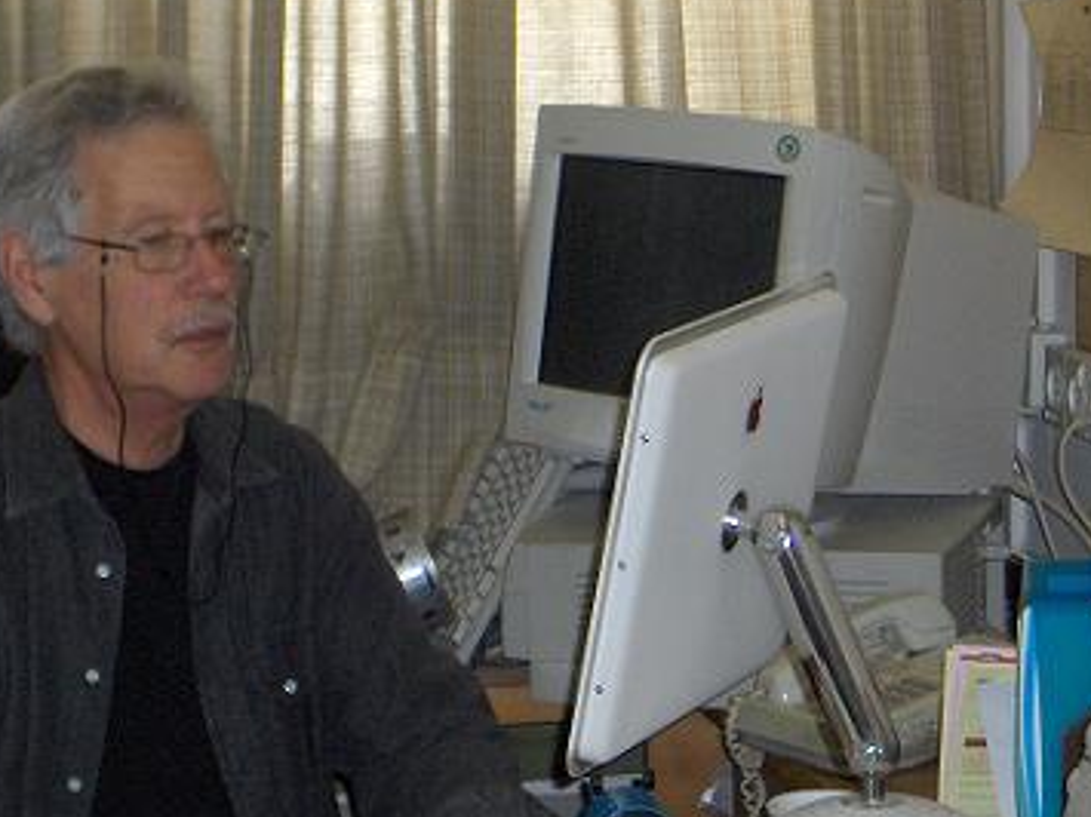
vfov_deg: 10.4
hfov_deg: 13.9
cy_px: 456
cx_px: 358
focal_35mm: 142
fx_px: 4474
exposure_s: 1/125
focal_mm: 15.8
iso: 105
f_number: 4.7
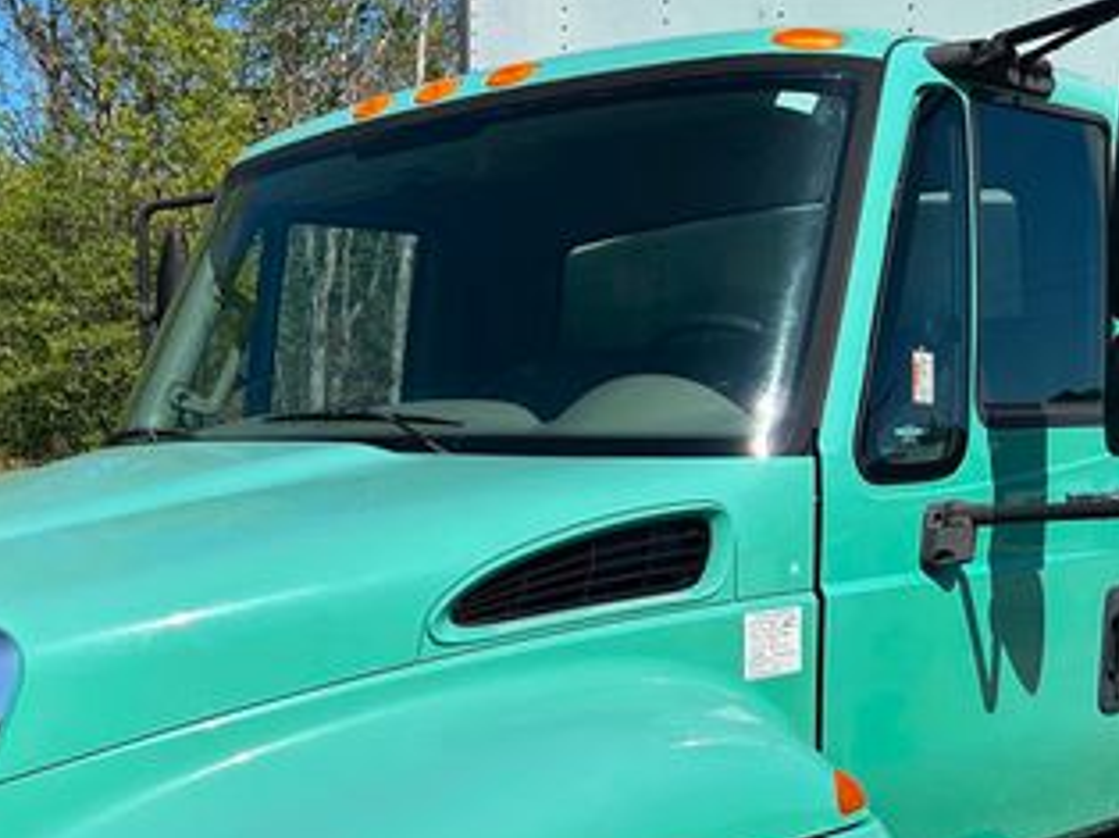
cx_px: 442
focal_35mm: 53
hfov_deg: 36.1
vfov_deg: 27.0
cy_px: 656
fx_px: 1712
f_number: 1.5
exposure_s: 1/5882
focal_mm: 5.7
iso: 50
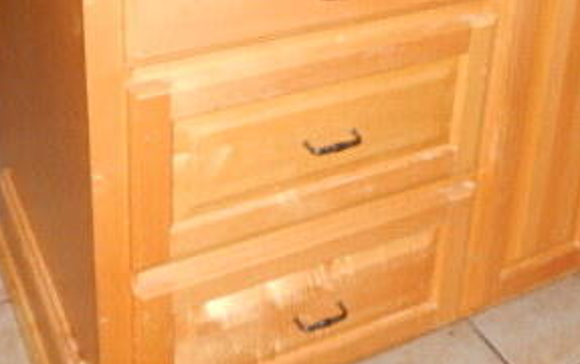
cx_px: 372
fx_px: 934
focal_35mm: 59
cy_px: -67
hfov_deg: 34.3
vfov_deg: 20.7
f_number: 3.7
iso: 400
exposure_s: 1/30
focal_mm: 4.5
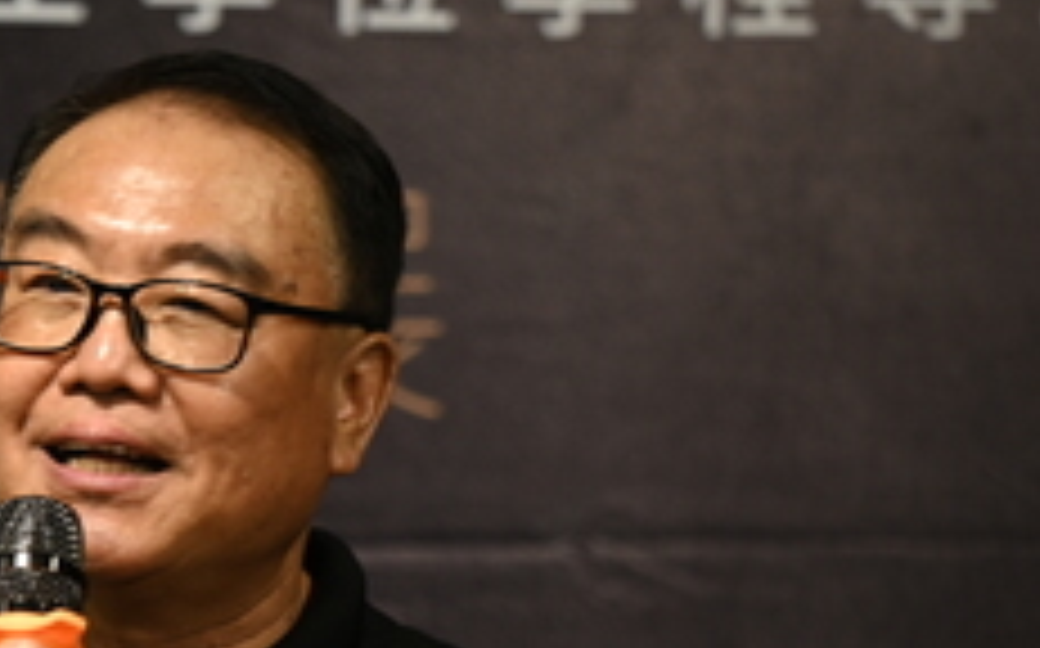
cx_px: 113
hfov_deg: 4.1
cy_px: 850
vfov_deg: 2.6
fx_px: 14445
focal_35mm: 510
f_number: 2.8
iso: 400
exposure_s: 1/125
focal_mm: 165
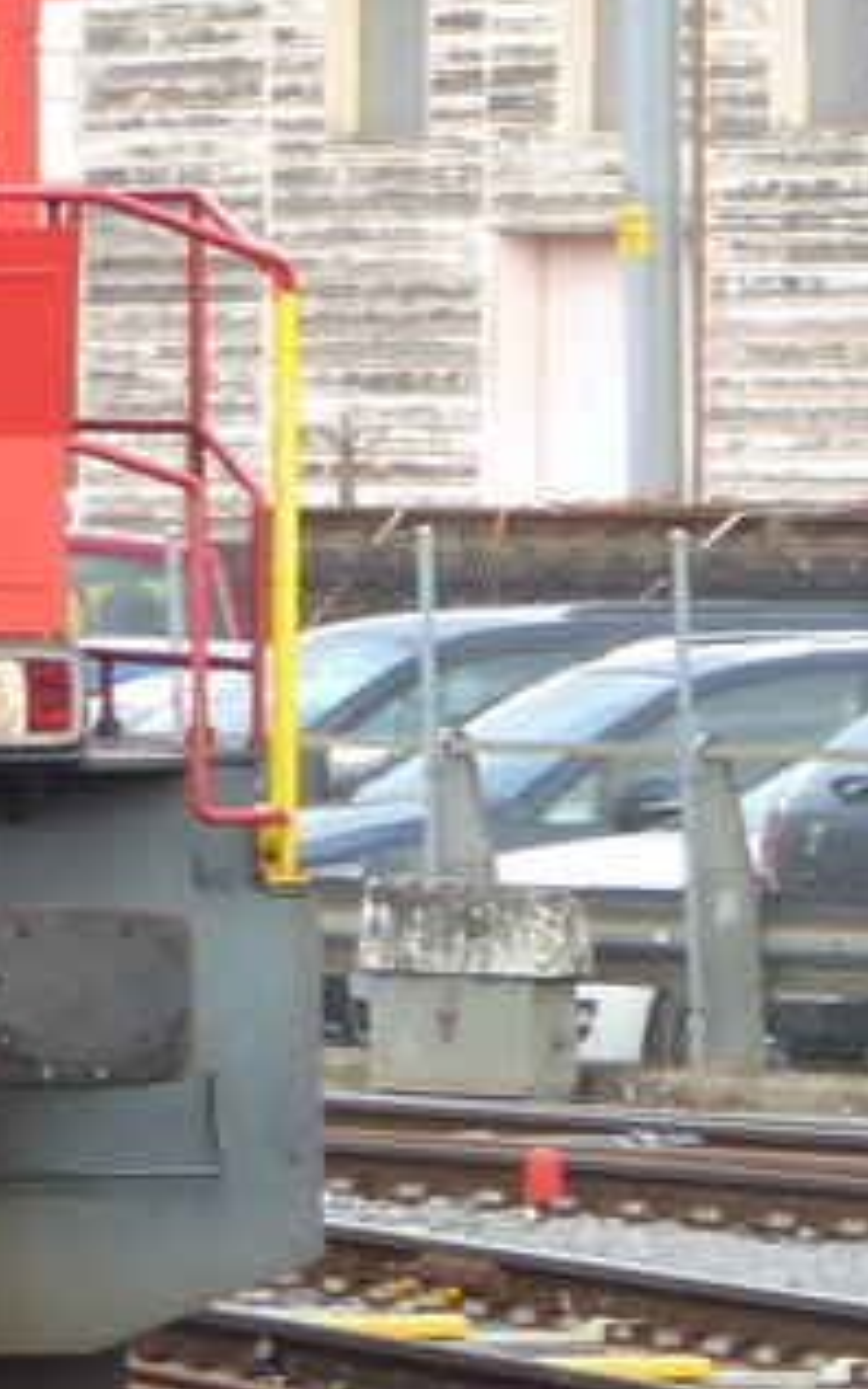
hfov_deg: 1.4
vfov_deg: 2.2
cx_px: -693
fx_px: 36200
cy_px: 315
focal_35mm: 956
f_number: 5.6
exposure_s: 1/80
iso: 250
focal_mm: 38.4
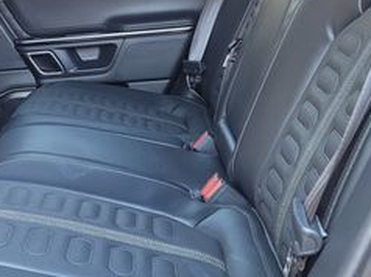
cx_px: 19
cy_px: 103
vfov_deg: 20.9
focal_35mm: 70
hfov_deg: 26.6
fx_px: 749
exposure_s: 1/120
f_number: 1.8
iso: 320
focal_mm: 5.4
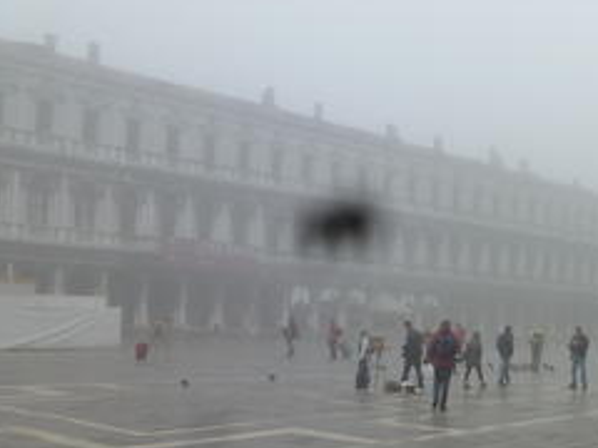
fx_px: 777
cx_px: 536
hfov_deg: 39.2
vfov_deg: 32.0
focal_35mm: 45
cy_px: 286
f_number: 4
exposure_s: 1/125
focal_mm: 4.3
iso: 160
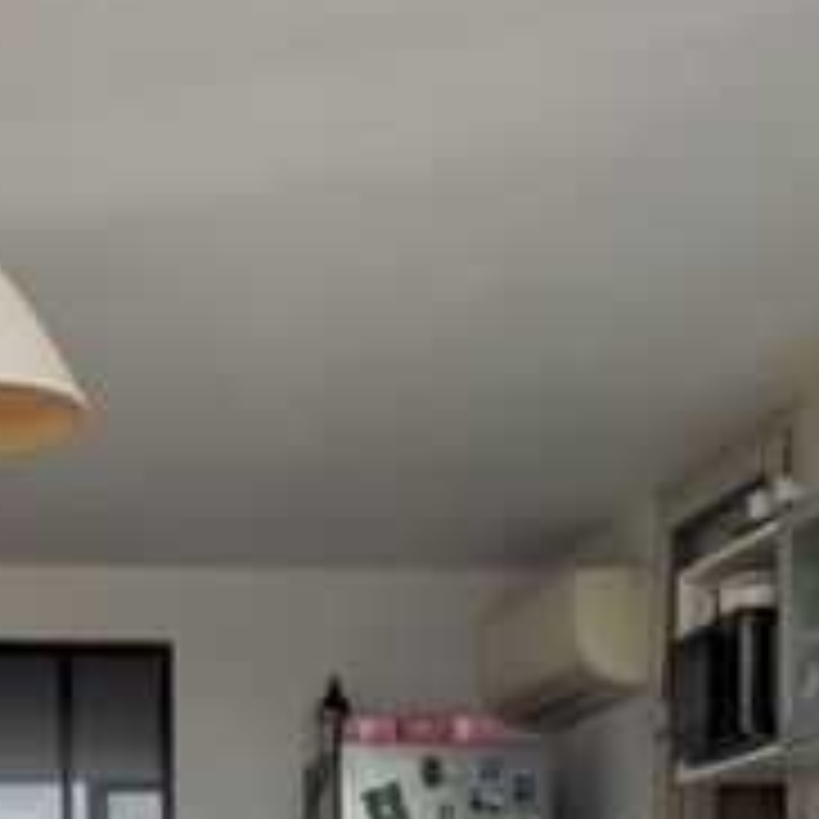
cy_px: 1094
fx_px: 2382
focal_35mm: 89
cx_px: 110
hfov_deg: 19.2
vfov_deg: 18.1
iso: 50
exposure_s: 1/558
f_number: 1.5
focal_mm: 5.7
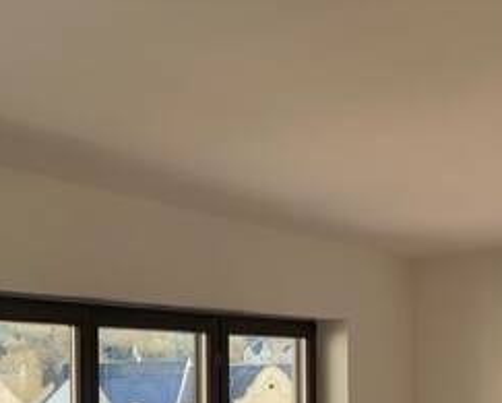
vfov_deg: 24.7
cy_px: 401
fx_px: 878
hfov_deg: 29.9
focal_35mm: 59
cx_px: 9
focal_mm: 4
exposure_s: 1/134
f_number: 1.8
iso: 25
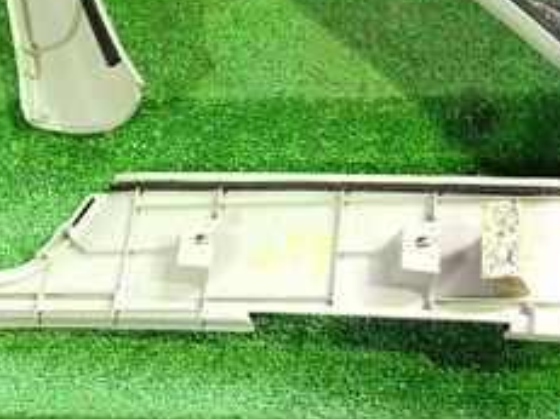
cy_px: -73
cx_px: 393
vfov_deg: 21.1
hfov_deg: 29.5
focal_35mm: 65
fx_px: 1051
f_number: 2
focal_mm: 4.5
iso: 400
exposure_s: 1/30
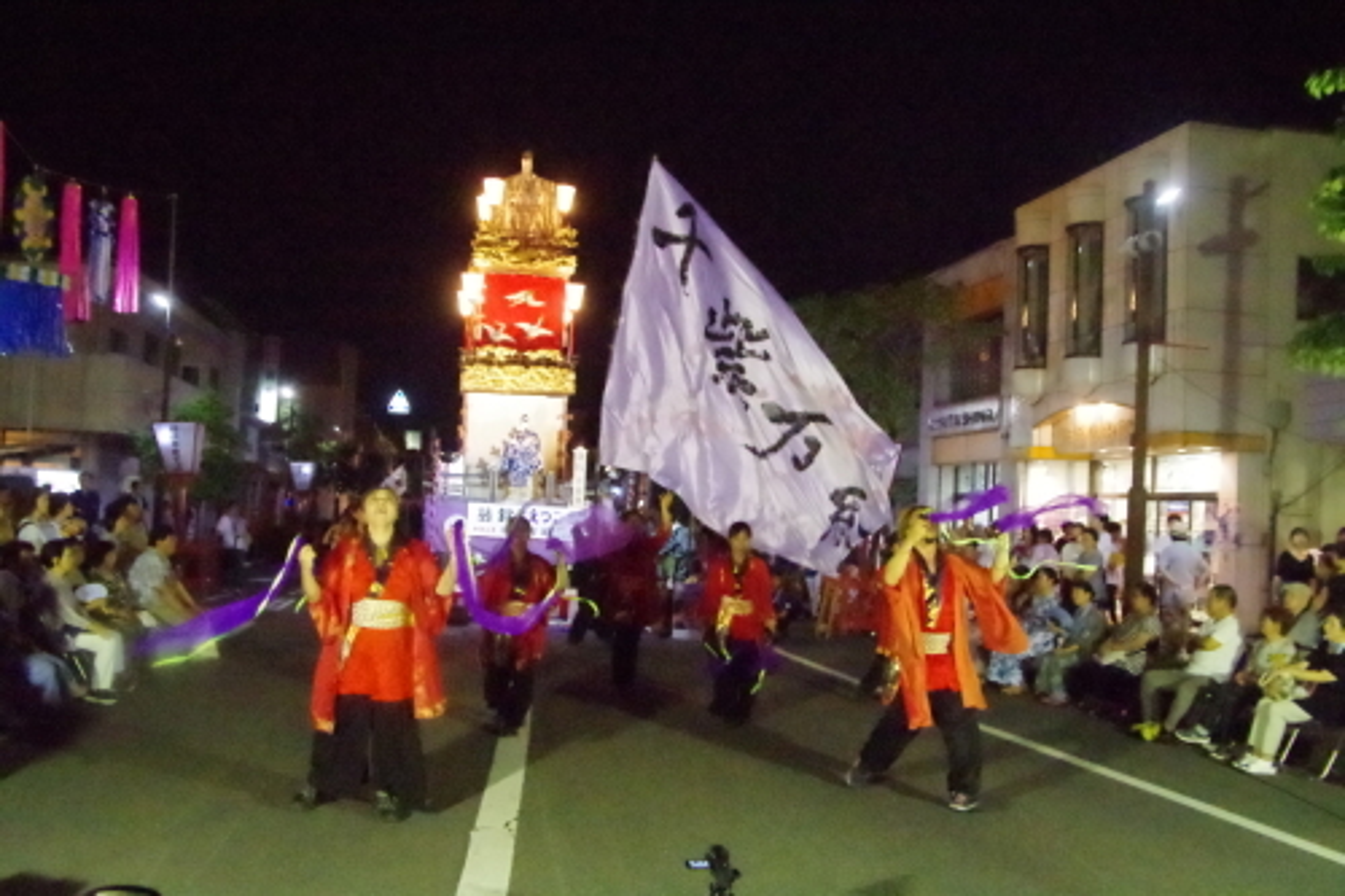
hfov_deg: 57.2
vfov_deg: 39.9
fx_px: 1232
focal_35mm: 33
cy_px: 448
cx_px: 672
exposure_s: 1/100
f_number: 5.6
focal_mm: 21.88
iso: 25600
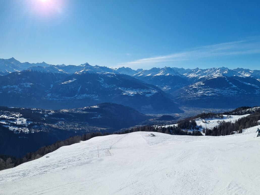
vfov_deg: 53.1
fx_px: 195
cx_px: 130
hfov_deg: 67.3
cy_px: 98
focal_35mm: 26
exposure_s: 1/6160
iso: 50
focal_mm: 5.4
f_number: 1.8
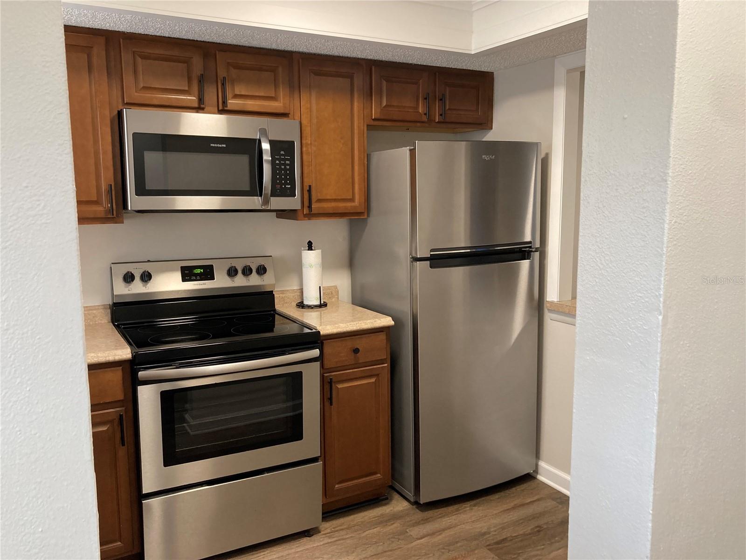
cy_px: 280
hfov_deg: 63.4
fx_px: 603
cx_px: 373
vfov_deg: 49.7
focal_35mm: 28
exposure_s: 1/60
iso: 125
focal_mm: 3.99
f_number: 1.8
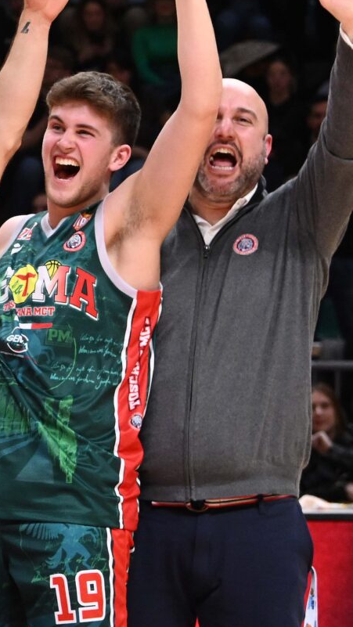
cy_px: 121
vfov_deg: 8.6
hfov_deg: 4.7
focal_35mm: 251
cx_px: -555
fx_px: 4174
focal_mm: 75
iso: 2000
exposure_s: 1/500
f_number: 5
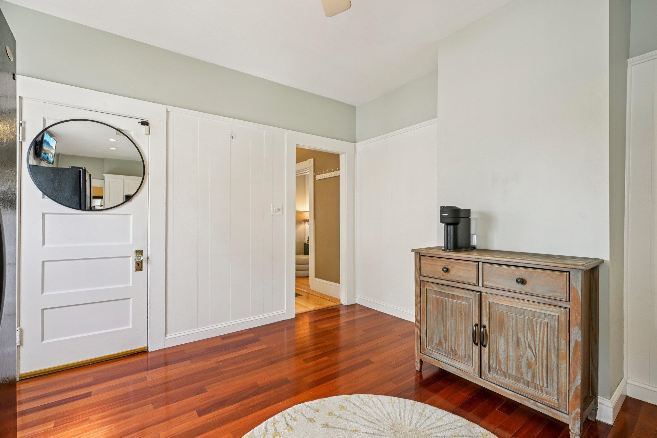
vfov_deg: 73.7
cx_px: 328
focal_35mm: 16
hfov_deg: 96.7
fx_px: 292
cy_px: 219
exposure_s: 1/20
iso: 400
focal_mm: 16
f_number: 8
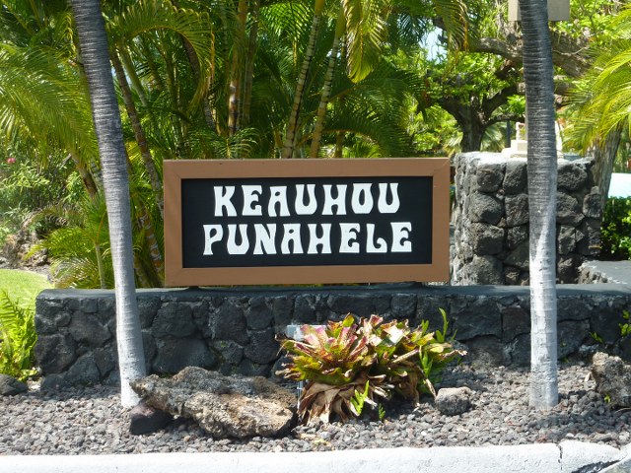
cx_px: 316
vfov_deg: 18.9
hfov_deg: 25.0
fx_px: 1422
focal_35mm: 78
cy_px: 236
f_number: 4.2
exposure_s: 1/200
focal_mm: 12.8
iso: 80
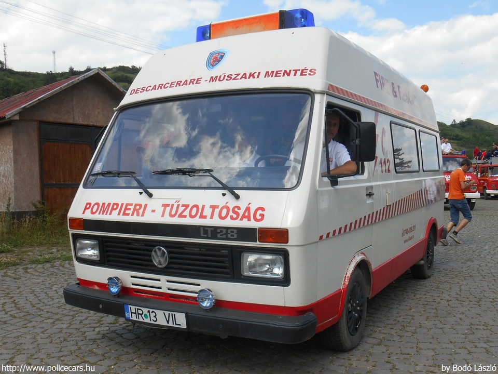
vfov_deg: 45.4
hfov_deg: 58.4
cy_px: 187
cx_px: 249
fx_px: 446
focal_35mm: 31
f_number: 3.6
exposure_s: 1/640
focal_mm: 5.5
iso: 80
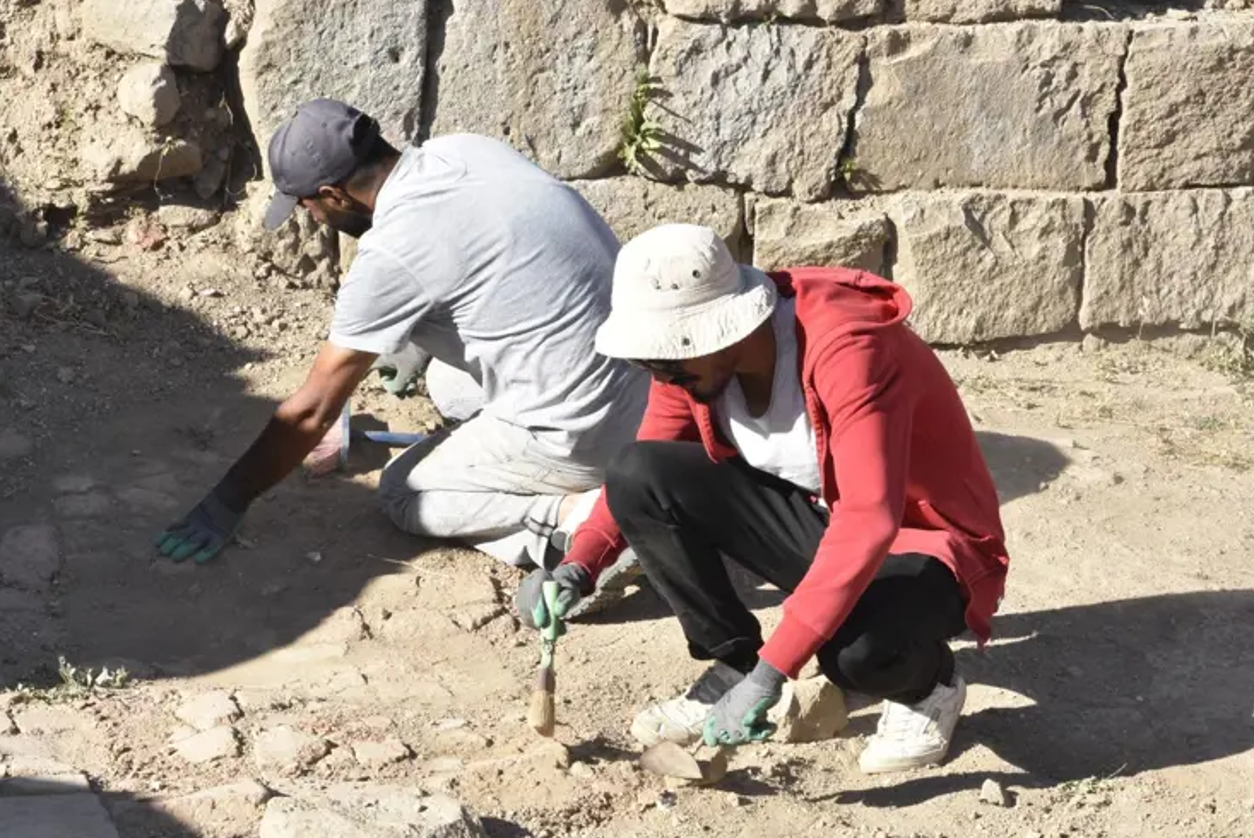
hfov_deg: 16.2
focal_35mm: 126
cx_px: 546
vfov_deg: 10.9
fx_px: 4392
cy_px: 474
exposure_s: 1/250
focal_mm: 70
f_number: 22
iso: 1250
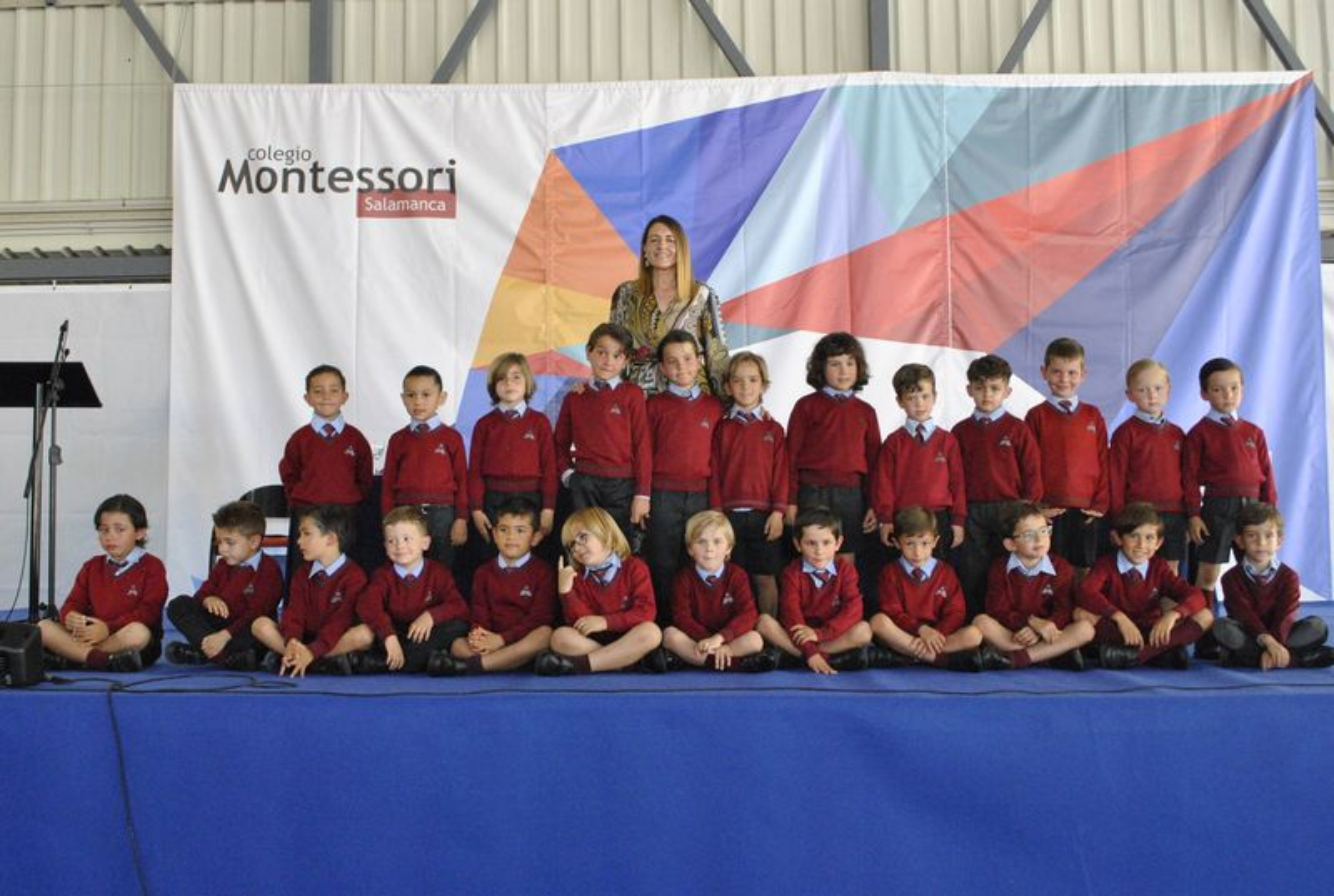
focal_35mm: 36
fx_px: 1337
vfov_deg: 37.0
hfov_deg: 53.0
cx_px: 667
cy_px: 448
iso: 1600
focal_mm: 24
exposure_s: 1/160
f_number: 6.3
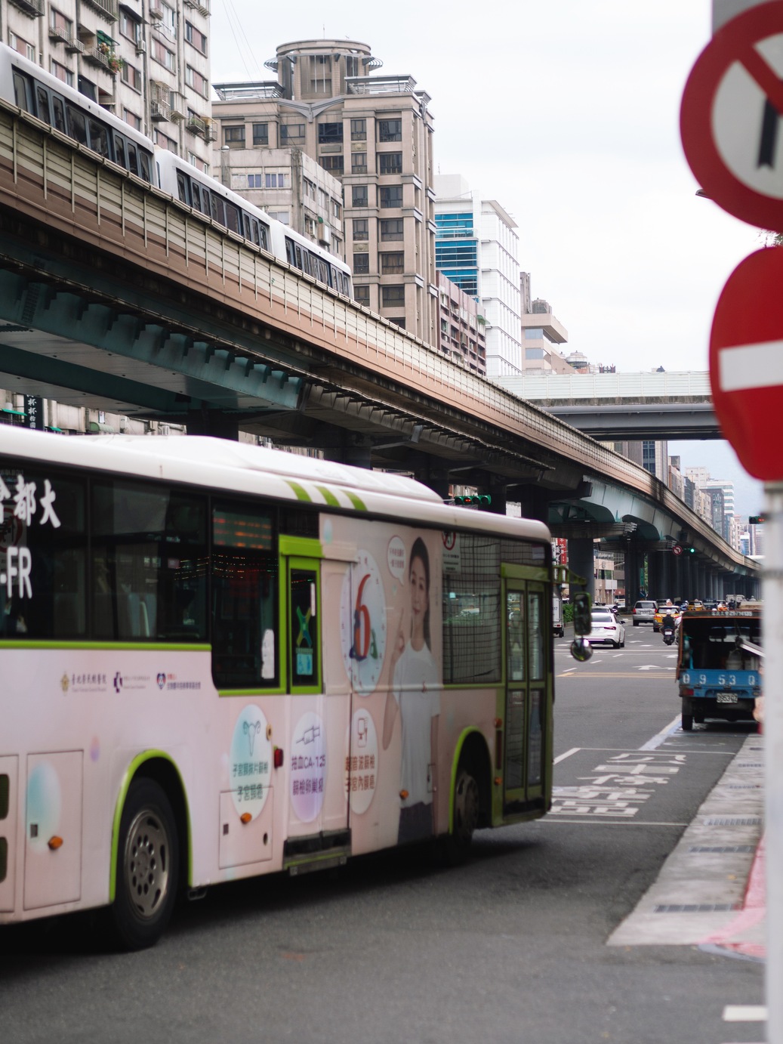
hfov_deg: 16.4
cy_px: 522
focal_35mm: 90
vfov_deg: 21.8
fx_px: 2714
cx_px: 392
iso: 160
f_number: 1.8
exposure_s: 1/4000
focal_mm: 45
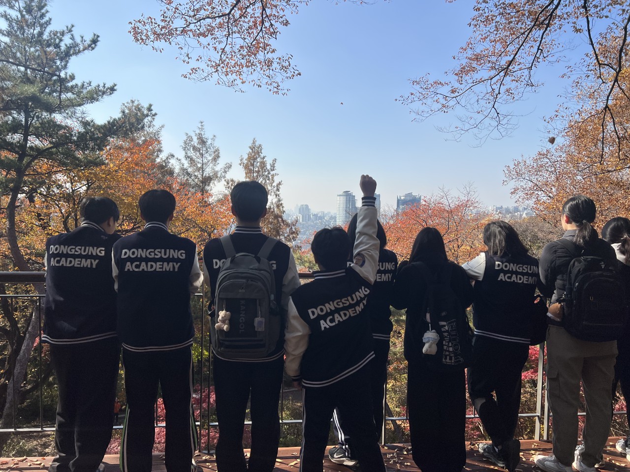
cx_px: 315
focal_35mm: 26
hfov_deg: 67.3
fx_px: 473
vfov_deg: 53.1
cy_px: 236
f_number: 1.5
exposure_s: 1/3460
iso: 50
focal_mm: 5.7
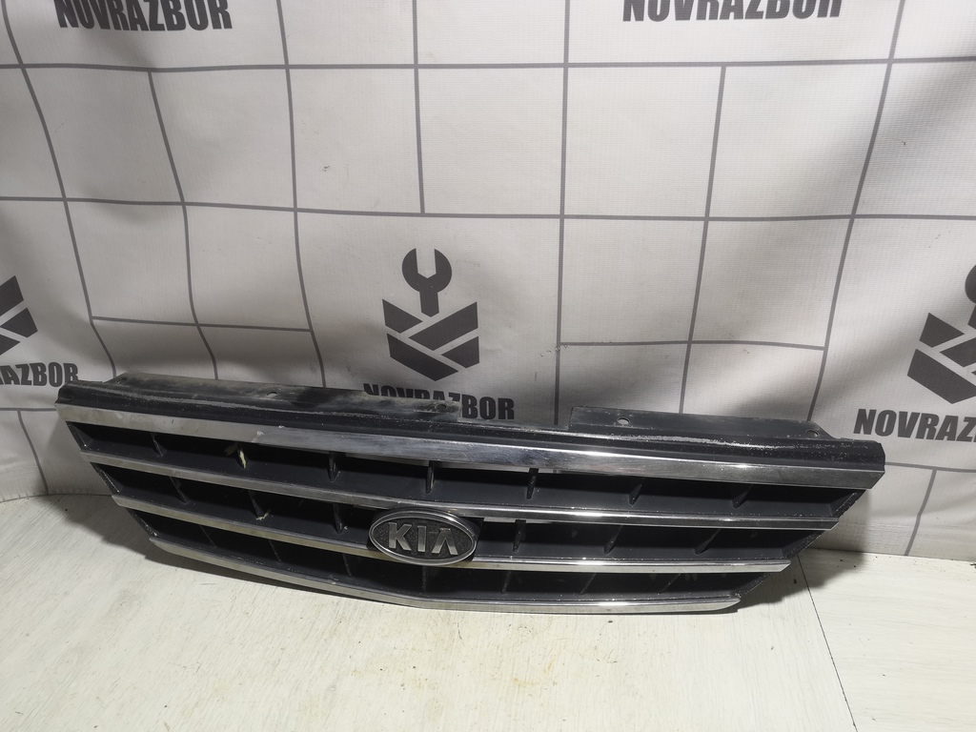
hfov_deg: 65.3
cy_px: 366
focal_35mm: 27
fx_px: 761
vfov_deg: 51.4
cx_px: 488
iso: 64
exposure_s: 1/50
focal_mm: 3.95
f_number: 1.8
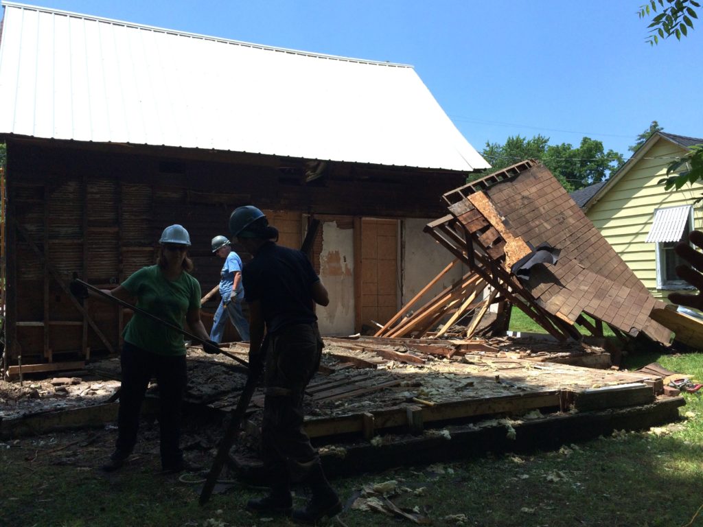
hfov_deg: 61.7
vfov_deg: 48.2
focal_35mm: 29
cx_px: 352
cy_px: 264
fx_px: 589
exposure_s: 1/2564
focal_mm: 4.15
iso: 32
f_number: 2.2
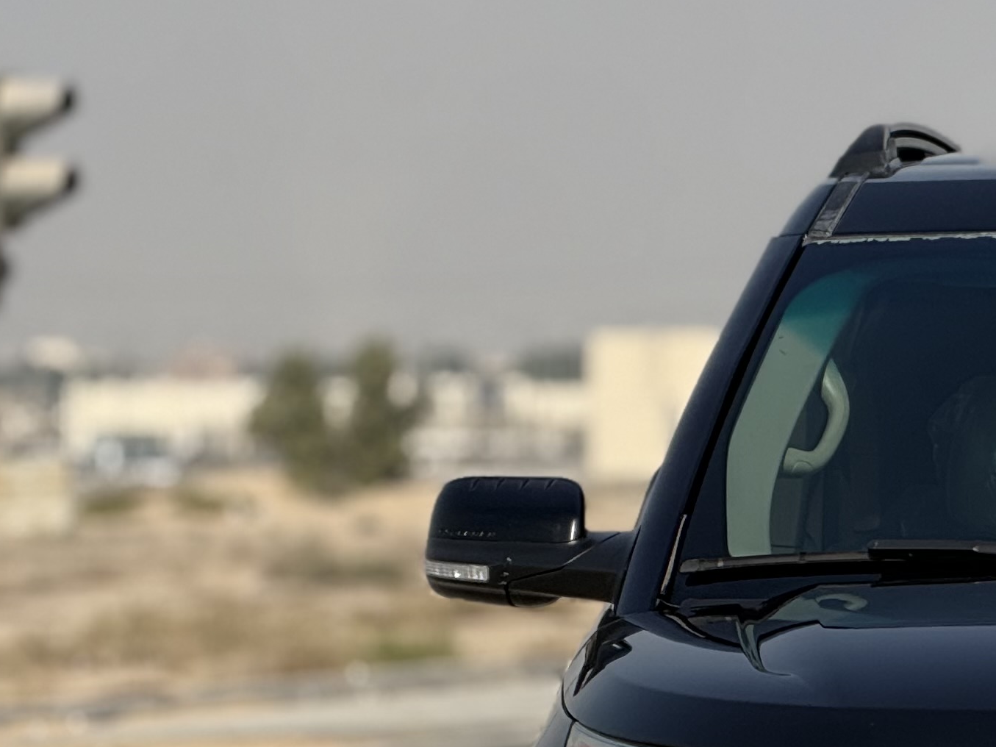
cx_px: 1344
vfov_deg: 4.2
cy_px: 684
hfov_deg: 5.5
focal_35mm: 357
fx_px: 10271
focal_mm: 15.66
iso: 50
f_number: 2.8
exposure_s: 1/2024
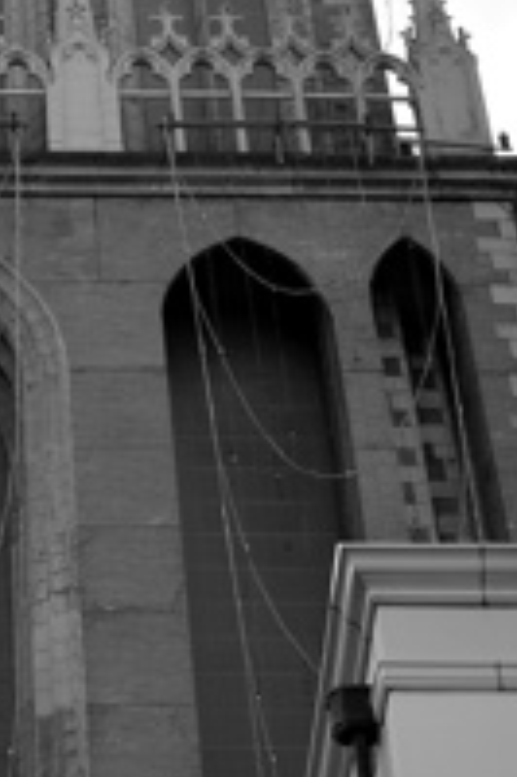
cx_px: -51
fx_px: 2978
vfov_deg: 14.7
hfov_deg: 9.8
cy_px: 23
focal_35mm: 138
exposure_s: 1/800
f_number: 3.5
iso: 100
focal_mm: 18
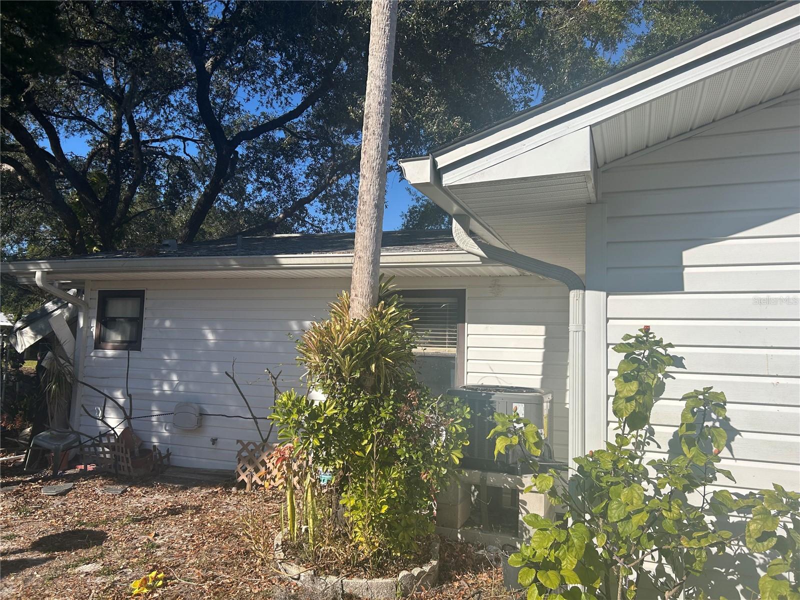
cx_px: 400
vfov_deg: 53.1
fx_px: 601
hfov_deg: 67.3
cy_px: 300
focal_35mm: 26
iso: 50
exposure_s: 1/4831
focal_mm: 5.7
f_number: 1.5
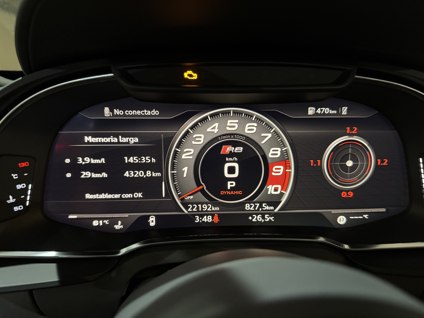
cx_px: 212
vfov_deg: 56.8
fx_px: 294
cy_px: 159
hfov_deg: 71.6
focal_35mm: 24
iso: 1000
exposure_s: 1/40
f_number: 1.78
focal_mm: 6.76
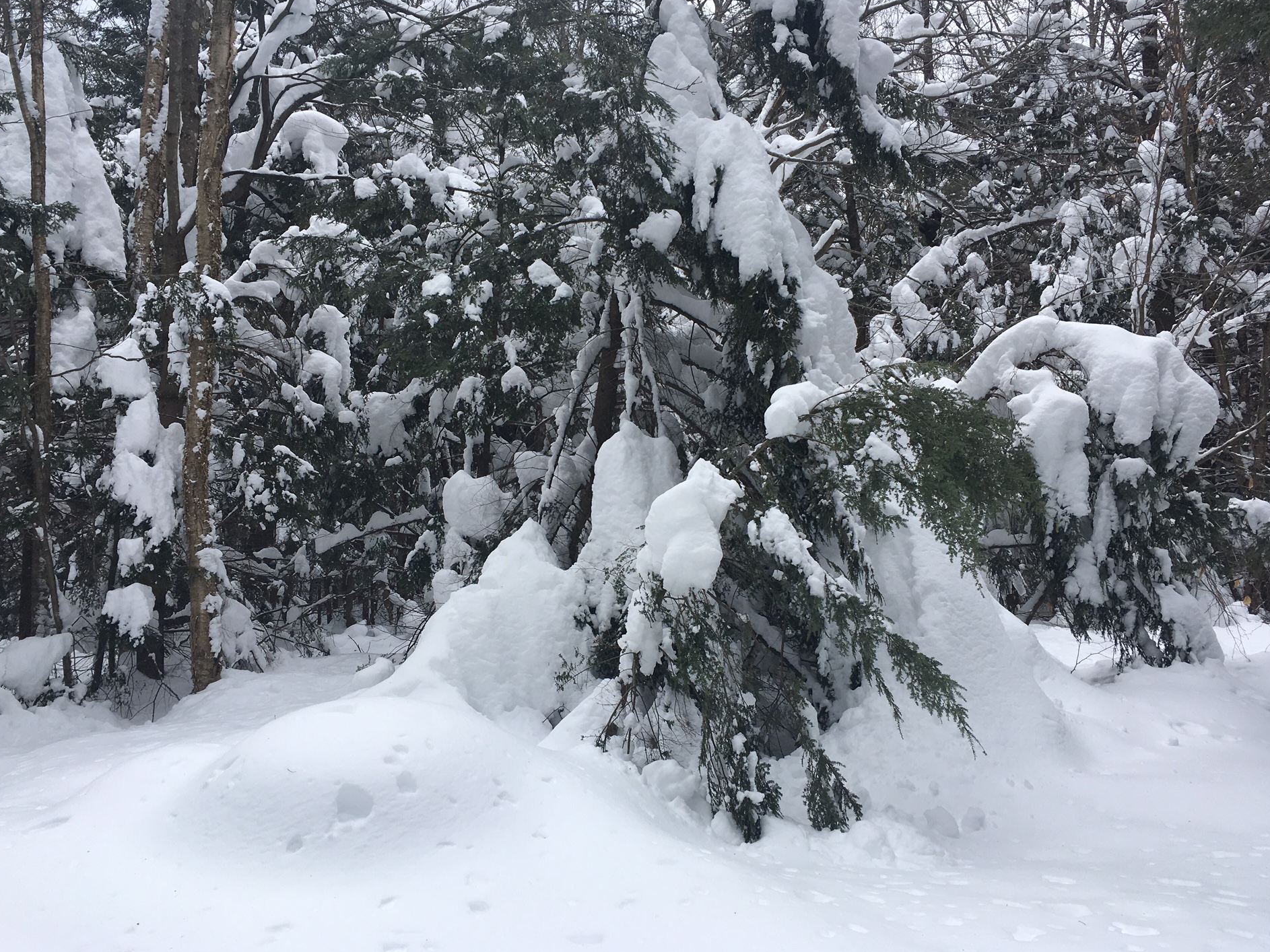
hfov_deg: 58.3
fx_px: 1137
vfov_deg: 45.4
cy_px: 461
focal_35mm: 31
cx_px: 609
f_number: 2.2
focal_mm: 4.15
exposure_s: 1/938
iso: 25
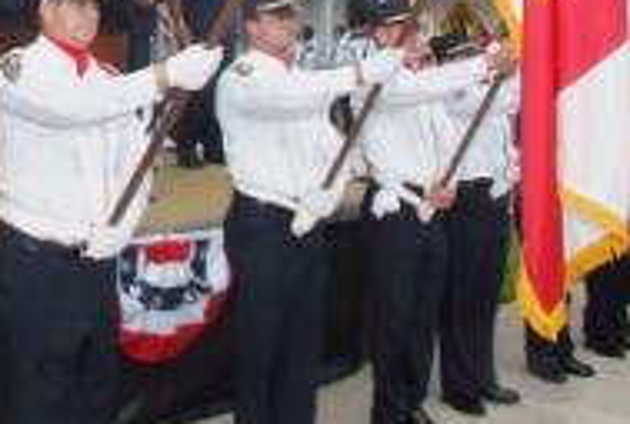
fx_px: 1123
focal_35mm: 64
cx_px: 43
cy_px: -53
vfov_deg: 20.3
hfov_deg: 29.8
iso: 800
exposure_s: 1/125
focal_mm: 18
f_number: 13
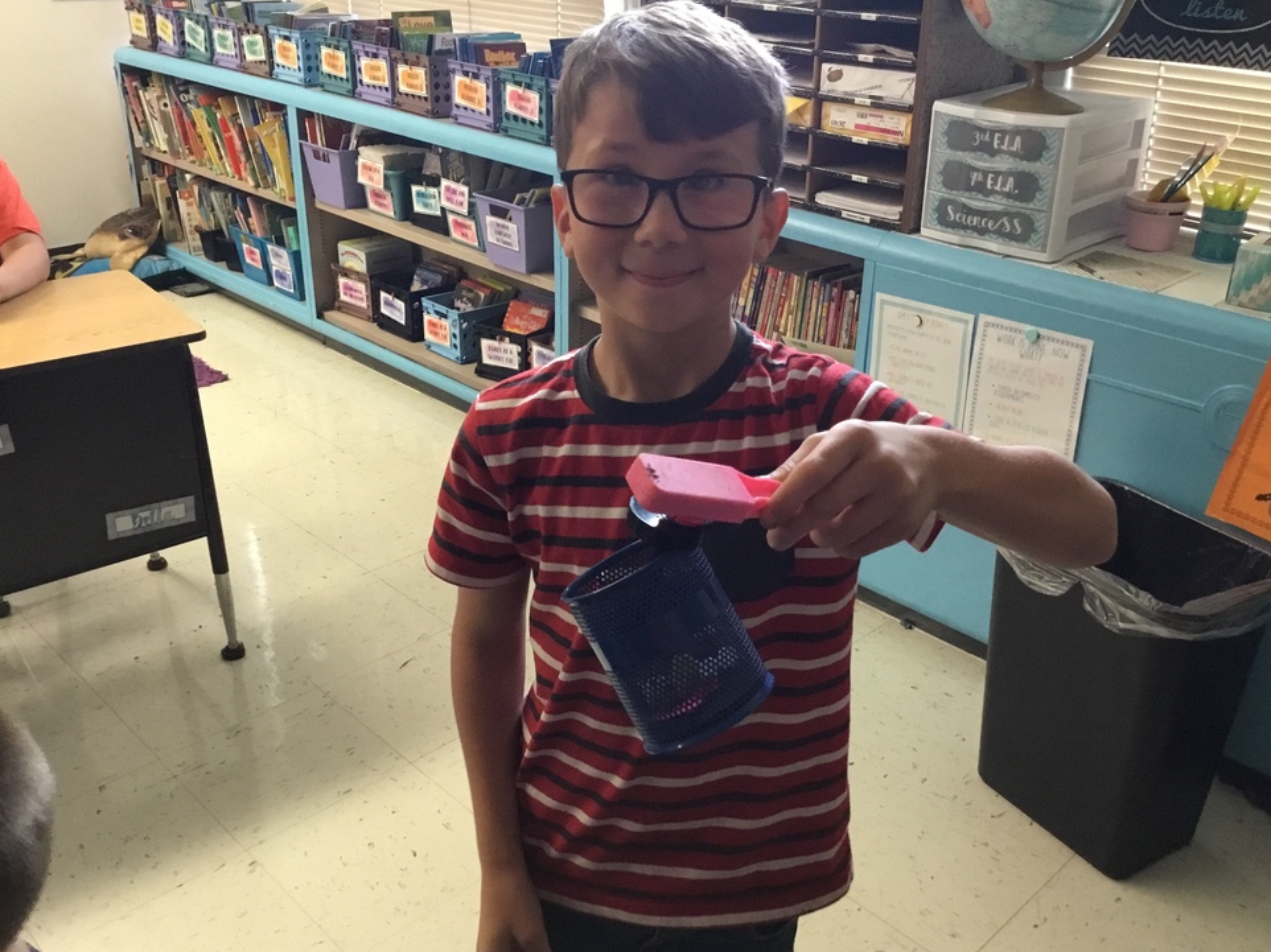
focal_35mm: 33
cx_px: 672
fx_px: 1211
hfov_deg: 55.3
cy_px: 473
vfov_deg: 42.9
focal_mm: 3.3
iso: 200
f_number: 2.4
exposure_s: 1/30
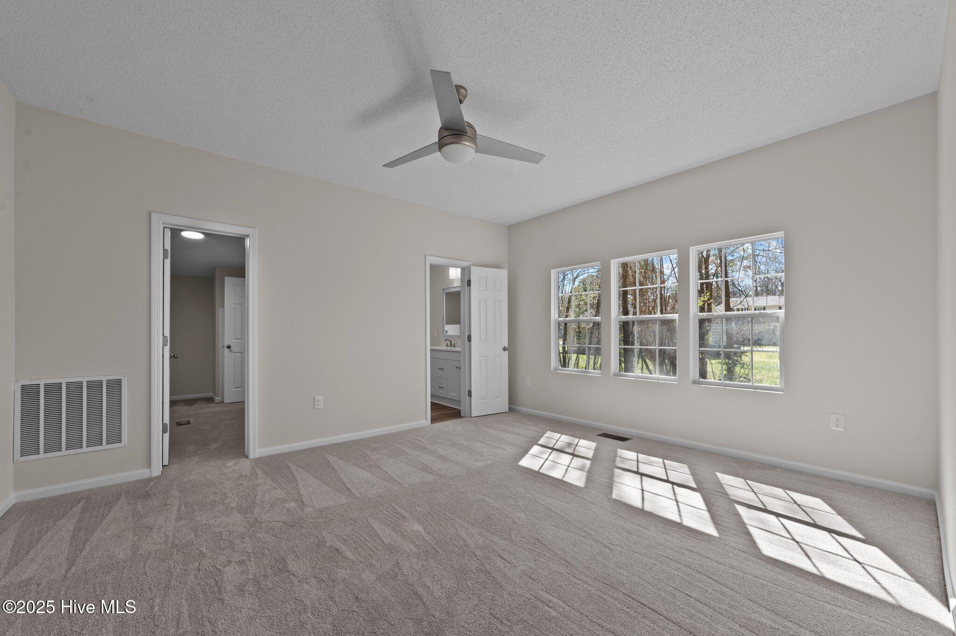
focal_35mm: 14
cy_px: 318
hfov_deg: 104.3
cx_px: 478
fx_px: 371
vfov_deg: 81.1
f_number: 8
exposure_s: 1/13
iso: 250
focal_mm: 14
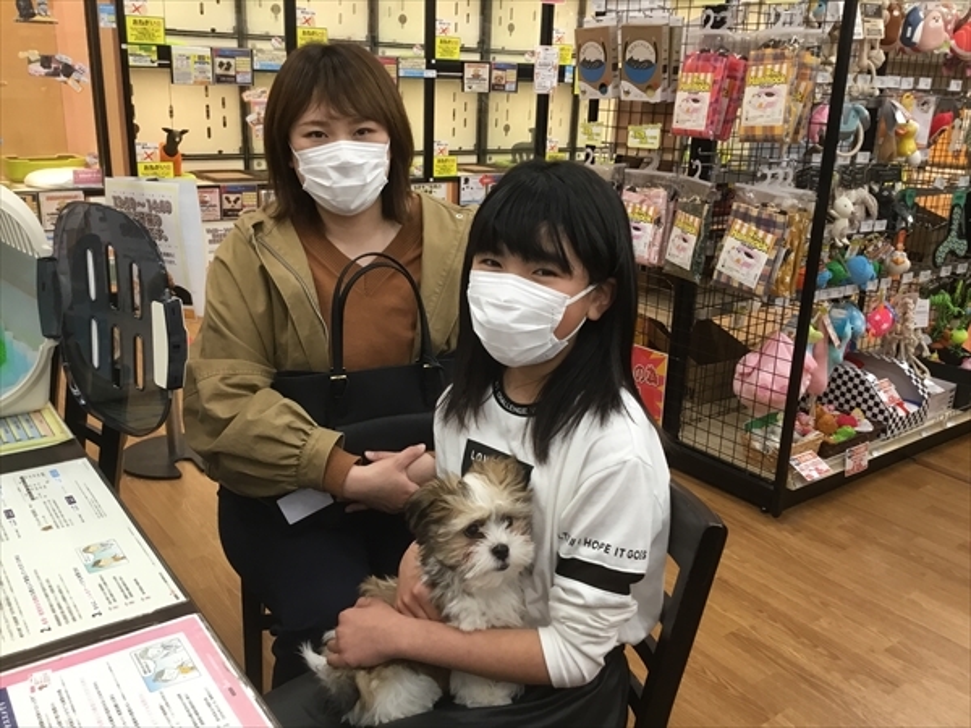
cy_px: 364
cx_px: 486
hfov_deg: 58.4
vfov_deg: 45.4
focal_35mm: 31
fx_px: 870
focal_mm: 3.3
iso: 64
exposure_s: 1/33
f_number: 2.4
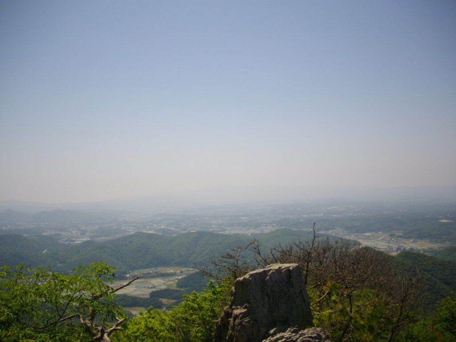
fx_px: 487
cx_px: 228
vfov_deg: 38.7
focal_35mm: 37
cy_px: 171
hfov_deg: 50.1
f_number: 5.6
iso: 100
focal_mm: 6.2
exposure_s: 1/640
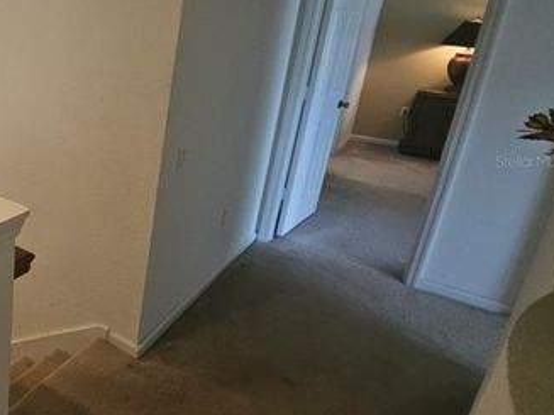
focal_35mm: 28
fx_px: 448
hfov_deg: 48.6
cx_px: -31
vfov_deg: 49.3
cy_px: 161
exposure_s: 1/60
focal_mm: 1.7
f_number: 2.2
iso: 160
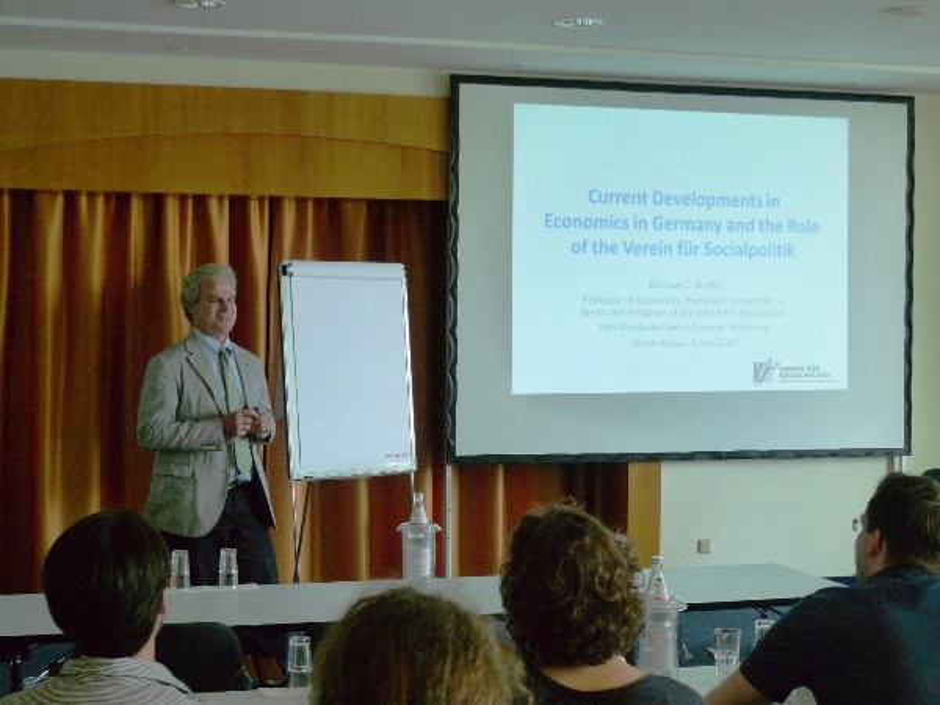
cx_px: 470
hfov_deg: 32.2
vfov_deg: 24.4
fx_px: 1629
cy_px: 352
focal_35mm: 60
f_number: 2.8
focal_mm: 12.8
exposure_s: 1/100
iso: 400
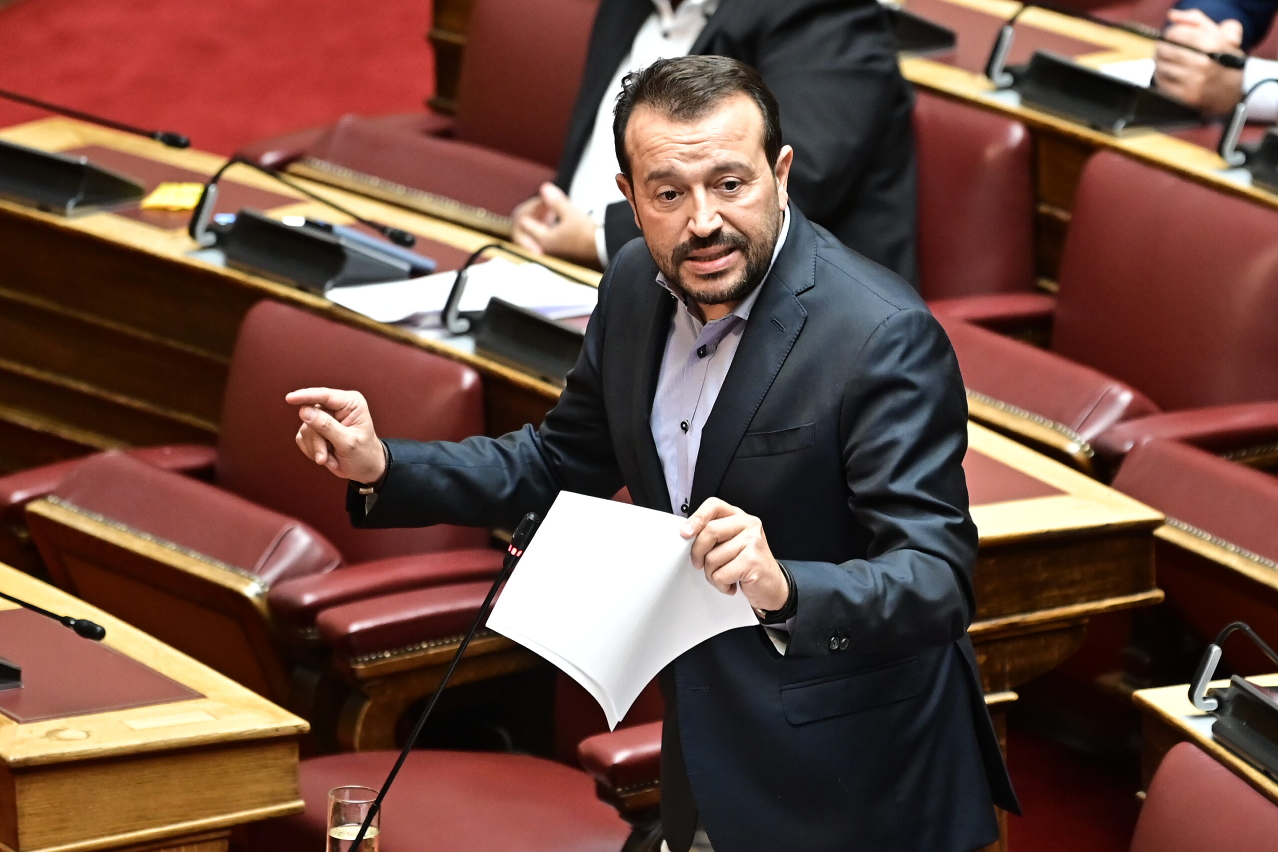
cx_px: 639
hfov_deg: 6.9
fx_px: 10650
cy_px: 426
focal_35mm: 300
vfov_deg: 4.6
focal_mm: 200
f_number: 2.8
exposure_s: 1/400
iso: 1250
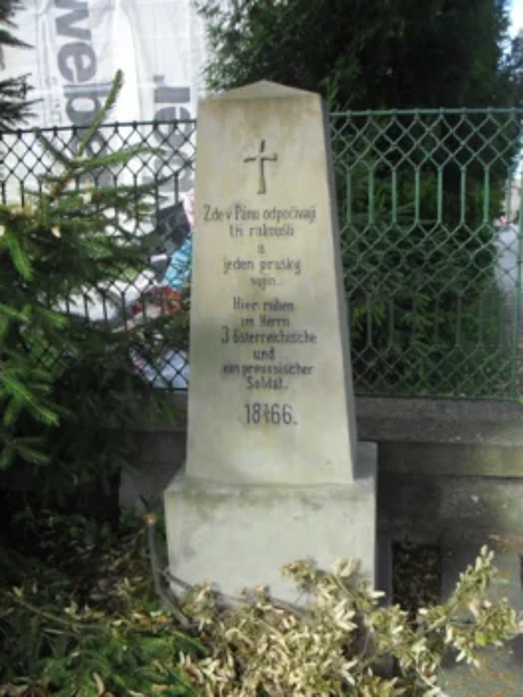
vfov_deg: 49.0
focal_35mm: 38
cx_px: 262
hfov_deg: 37.7
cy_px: 348
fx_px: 766
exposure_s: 1/500
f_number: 2.8
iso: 200
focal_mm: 6.2
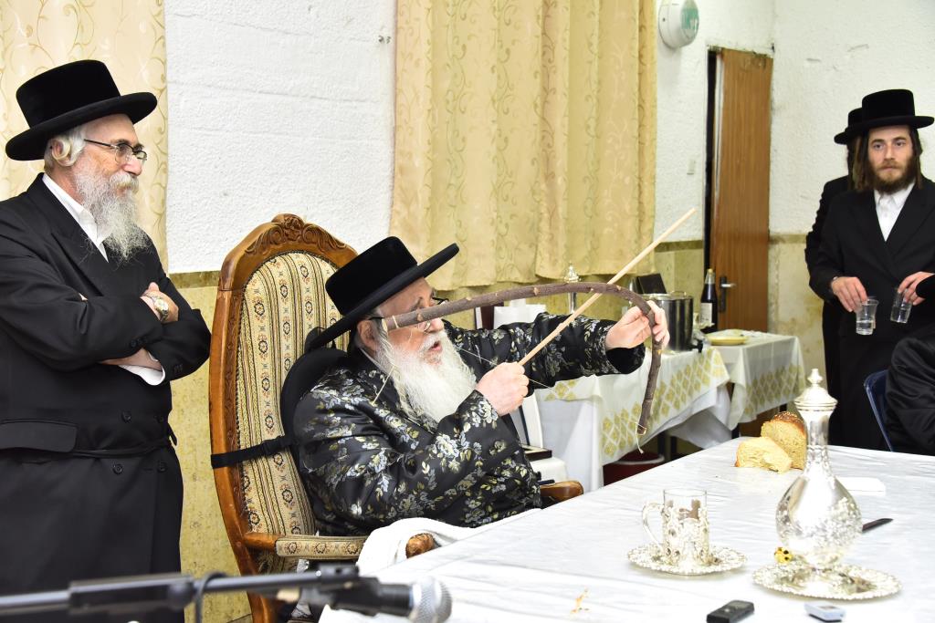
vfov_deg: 24.2
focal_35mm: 56
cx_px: 468
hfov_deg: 35.6
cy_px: 312
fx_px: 1455
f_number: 5.6
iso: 2000
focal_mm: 56
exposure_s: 1/160
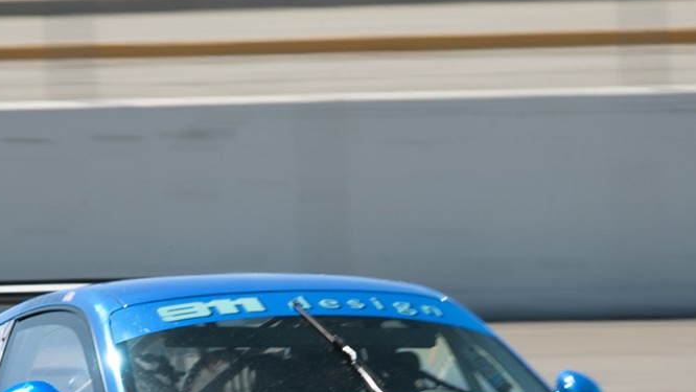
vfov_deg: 1.2
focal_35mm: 1019
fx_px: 18810
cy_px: 483
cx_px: 270
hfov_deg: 2.1
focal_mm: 400
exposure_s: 1/60
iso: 100
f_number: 11
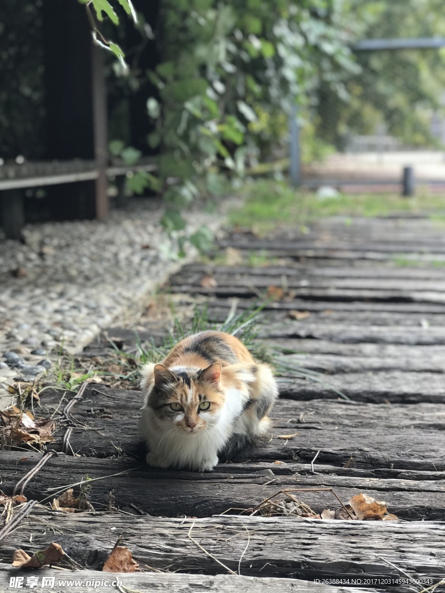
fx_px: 977
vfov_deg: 33.8
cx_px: 222
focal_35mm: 57
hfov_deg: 25.7
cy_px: 296
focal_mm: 6.6
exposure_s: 1/100
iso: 25
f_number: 2.8
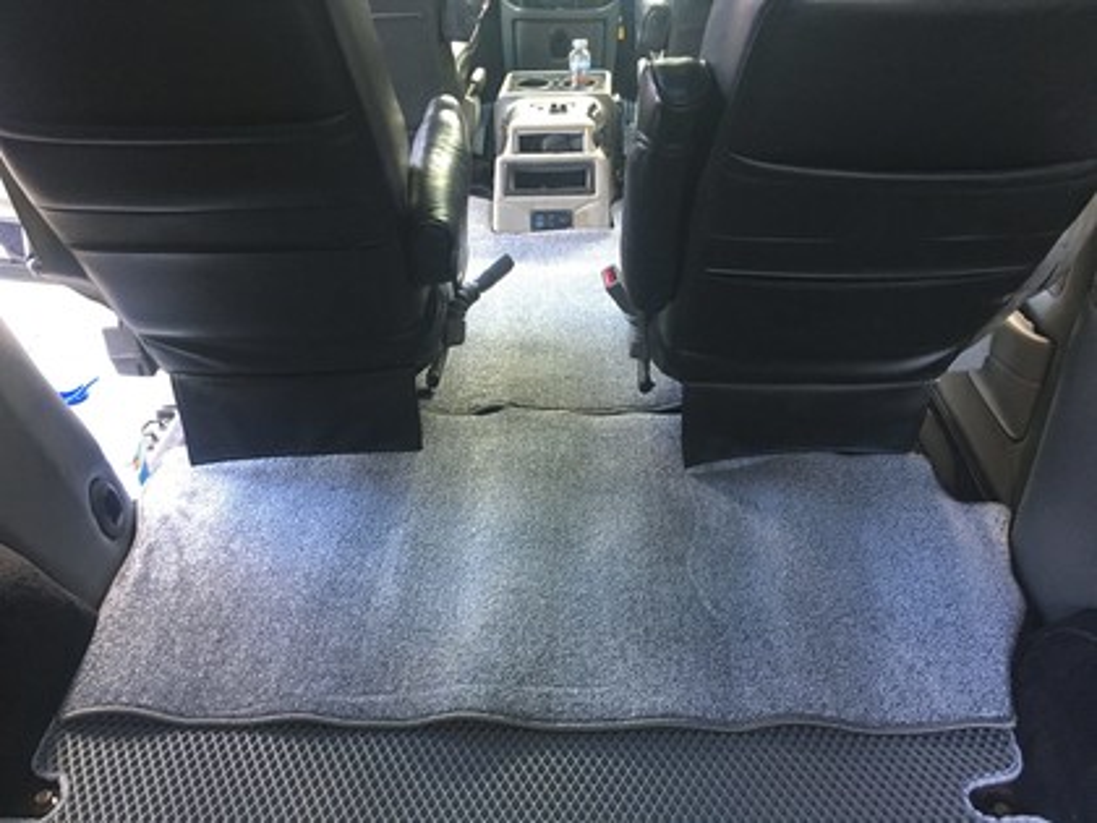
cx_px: 548
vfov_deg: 48.2
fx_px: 919
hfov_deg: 61.7
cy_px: 412
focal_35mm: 29
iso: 160
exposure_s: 1/33
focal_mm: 4.15
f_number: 2.2
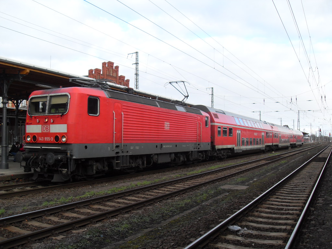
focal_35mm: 34
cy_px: 124
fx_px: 326
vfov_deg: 41.8
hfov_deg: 54.0
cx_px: 166
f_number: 2.8
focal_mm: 6.3
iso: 80
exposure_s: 1/350
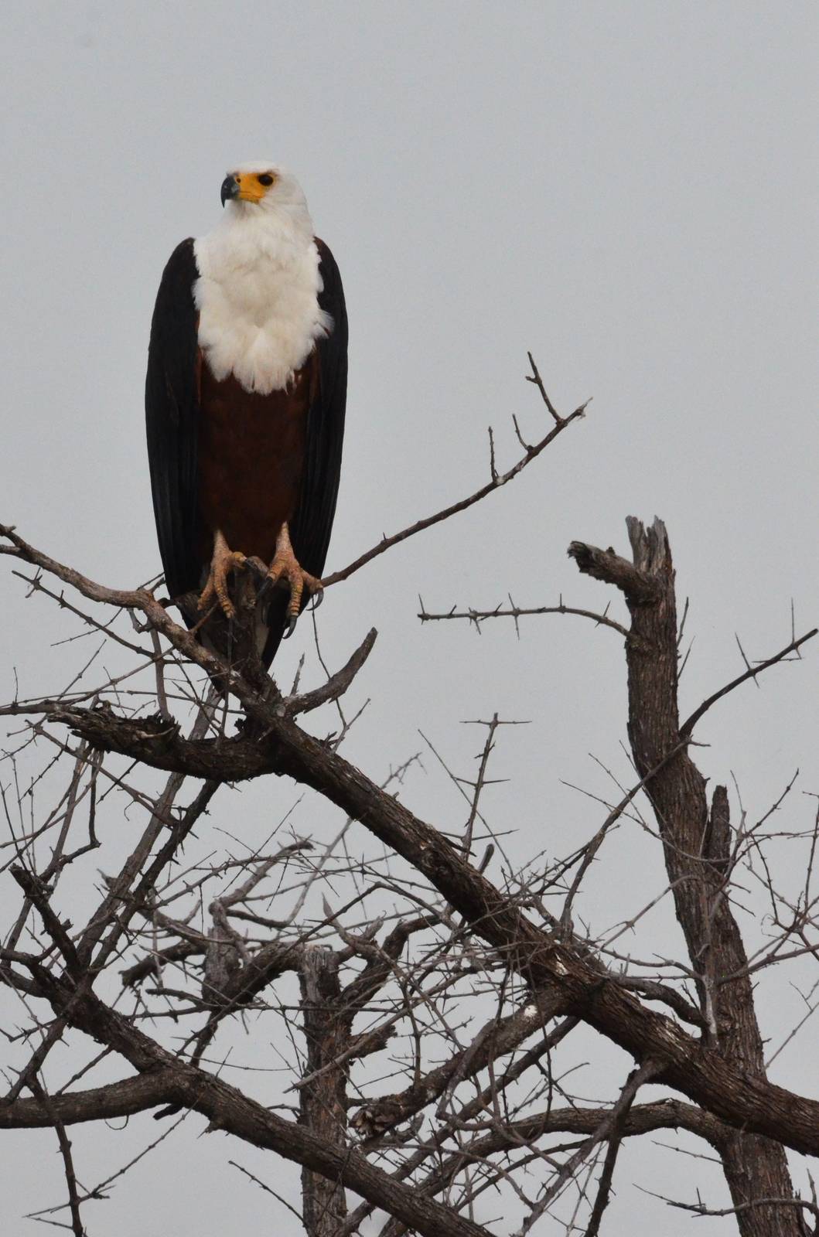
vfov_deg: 2.8
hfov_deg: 1.8
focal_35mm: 750
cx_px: 410
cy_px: 618
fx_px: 25720
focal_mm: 500
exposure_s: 1/2500
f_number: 13
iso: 2500
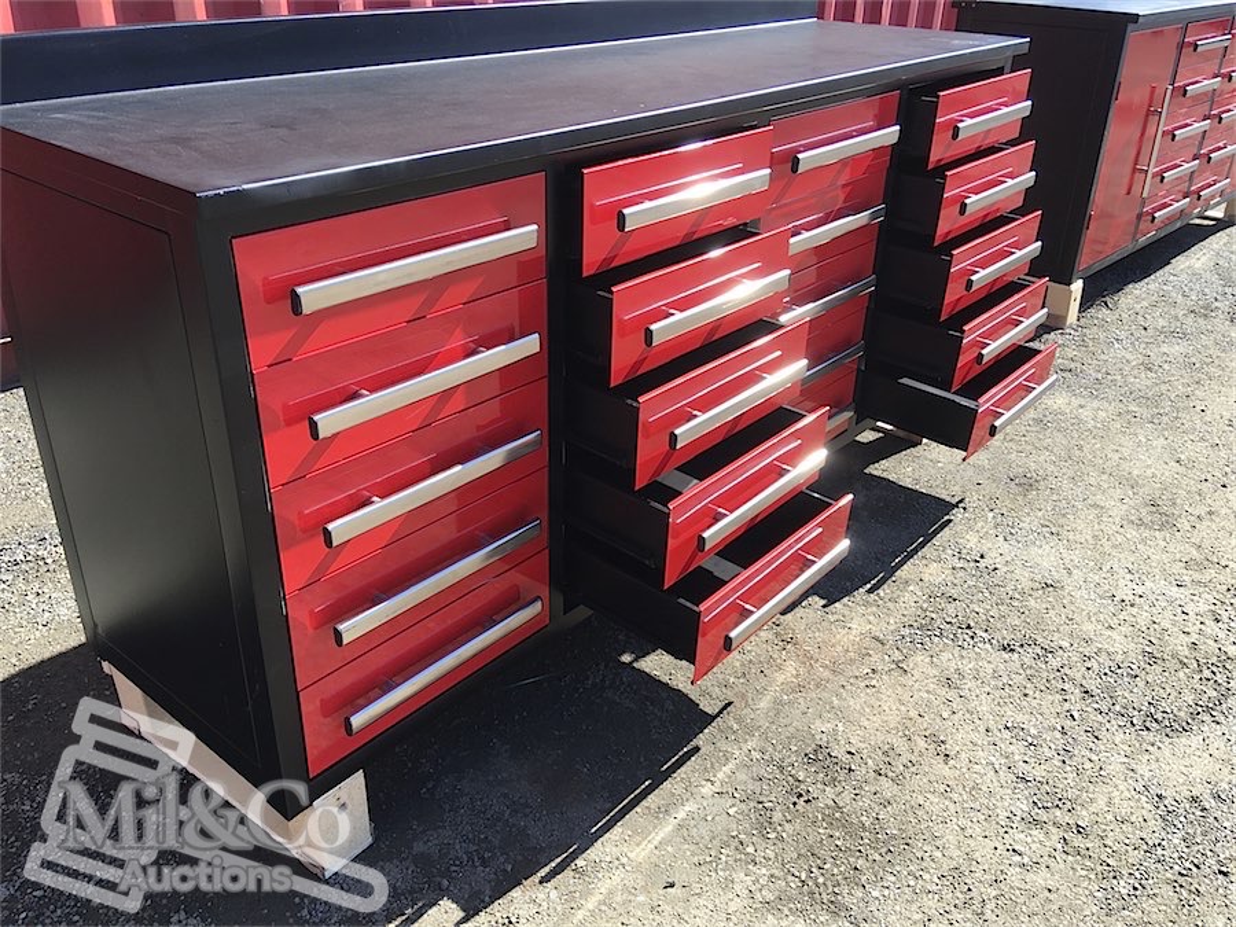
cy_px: 464
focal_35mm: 29
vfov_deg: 48.2
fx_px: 1035
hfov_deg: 61.7
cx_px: 618
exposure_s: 1/466
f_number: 2.2
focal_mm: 4.15
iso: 25
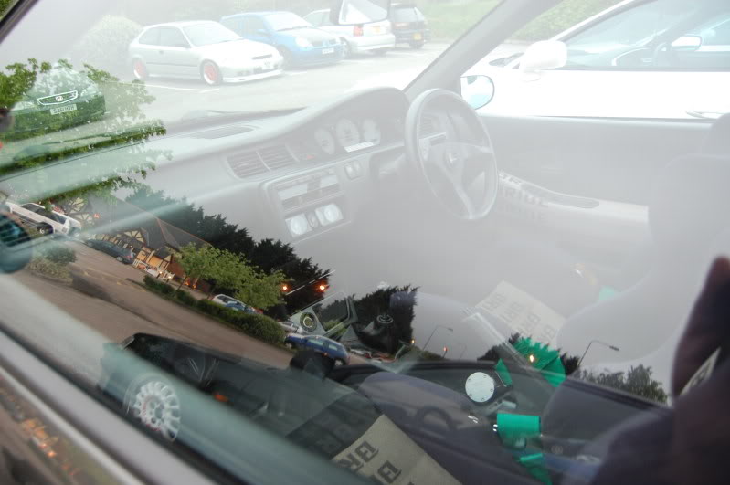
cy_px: 242
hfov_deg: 67.4
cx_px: 365
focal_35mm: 27
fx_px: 547
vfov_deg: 47.8
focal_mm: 18
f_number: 3.5
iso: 560
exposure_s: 1/30
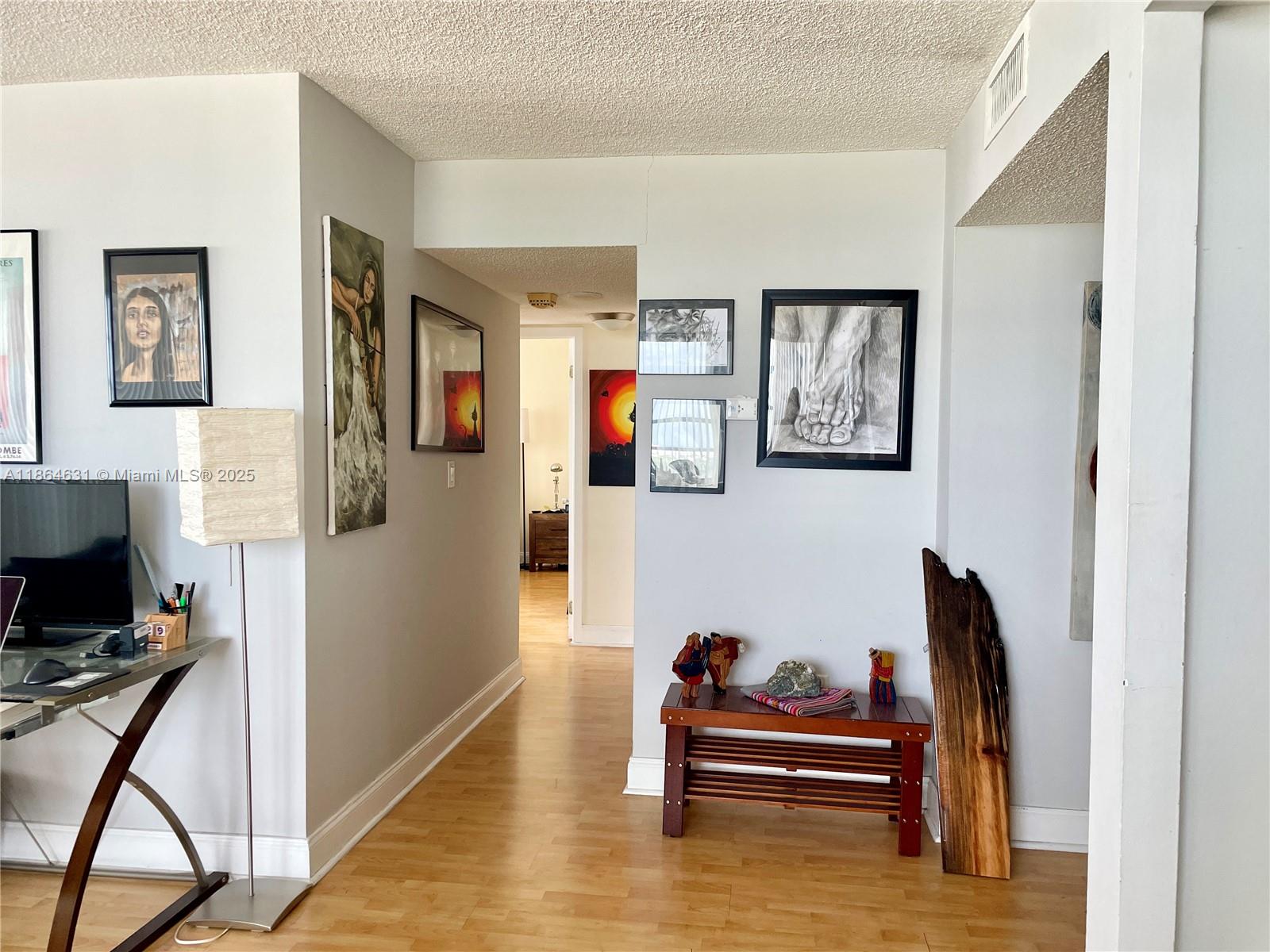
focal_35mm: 26
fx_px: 954
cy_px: 476
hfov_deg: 67.3
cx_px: 635
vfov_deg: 53.1
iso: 125
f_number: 1.6
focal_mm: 4.2
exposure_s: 1/103
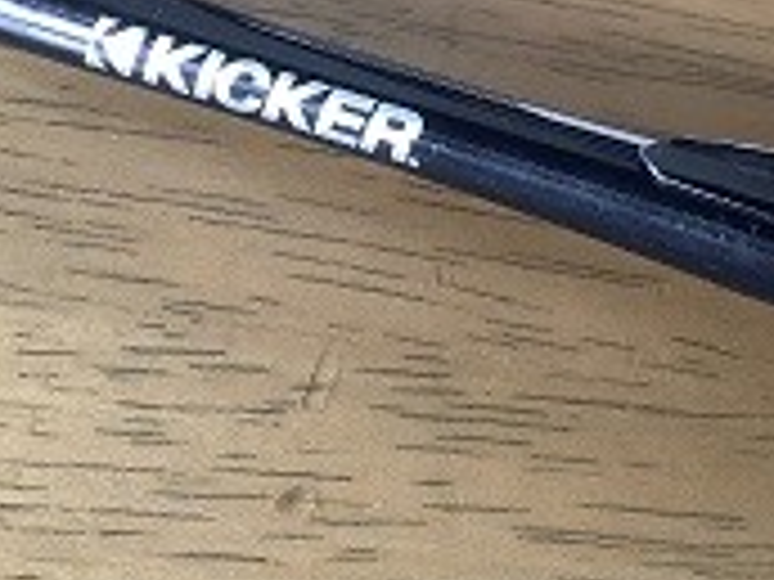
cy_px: 126
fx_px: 1610
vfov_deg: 20.2
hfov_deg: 27.0
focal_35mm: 72
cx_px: 464
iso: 200
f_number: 2.4
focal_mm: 3.3
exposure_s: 1/60
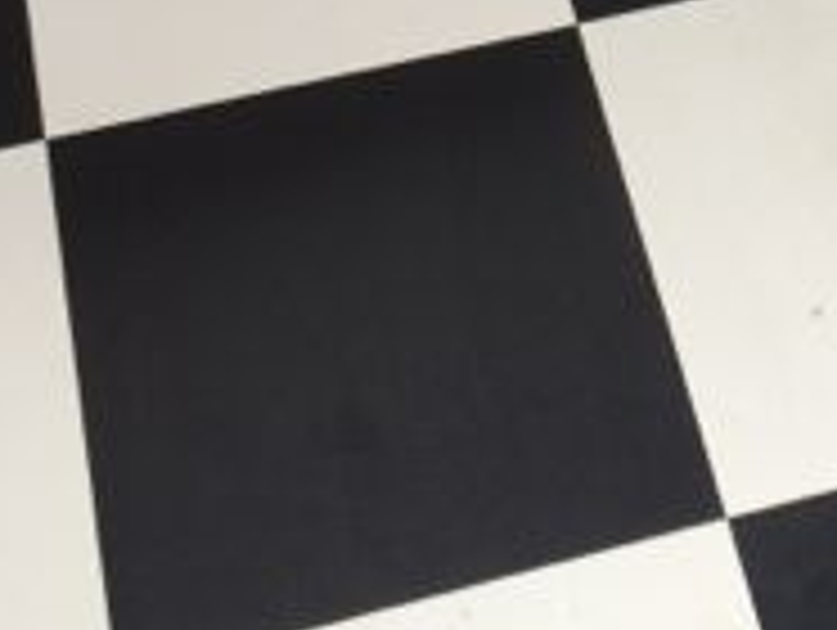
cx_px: 693
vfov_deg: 13.6
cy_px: -297
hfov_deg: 18.8
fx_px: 2494
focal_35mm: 103
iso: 40
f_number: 2.2
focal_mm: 4.12
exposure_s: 1/60
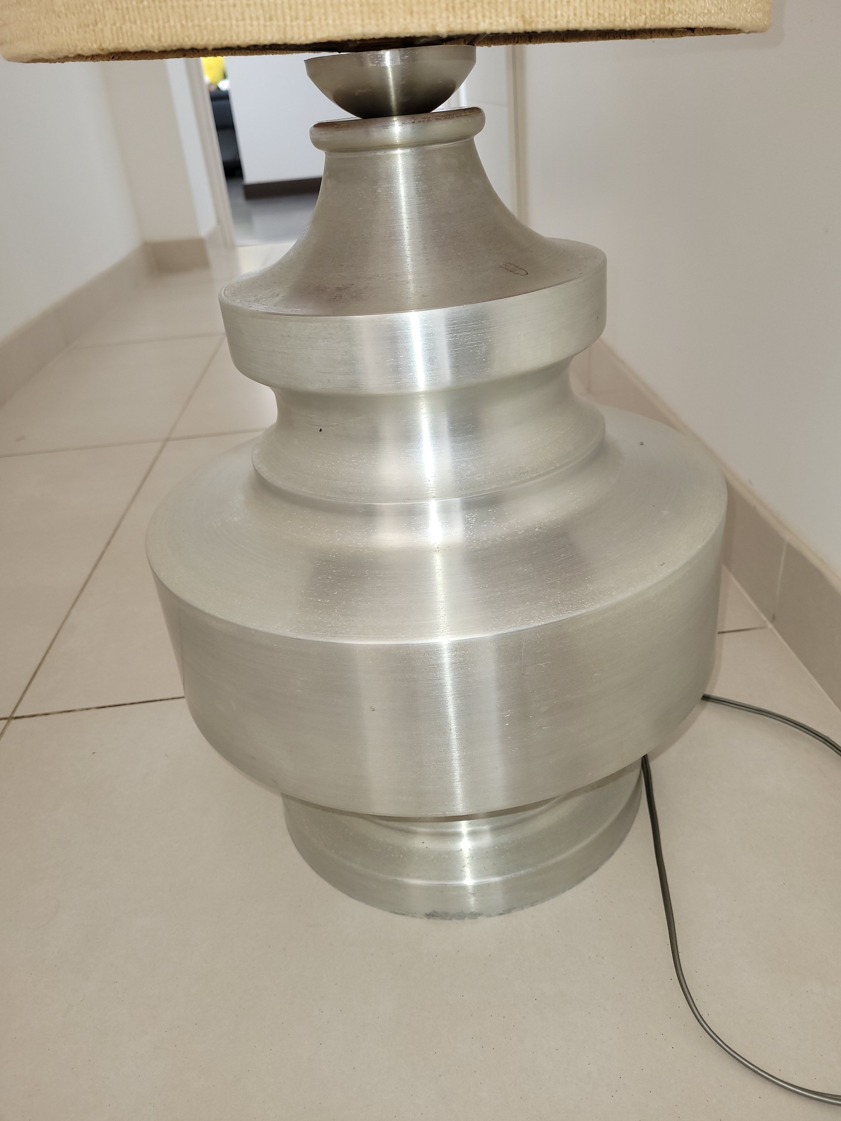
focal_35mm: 26
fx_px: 842
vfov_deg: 67.3
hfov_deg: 53.1
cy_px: 560
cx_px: 420
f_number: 1.8
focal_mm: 5.4
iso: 50
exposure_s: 1/100
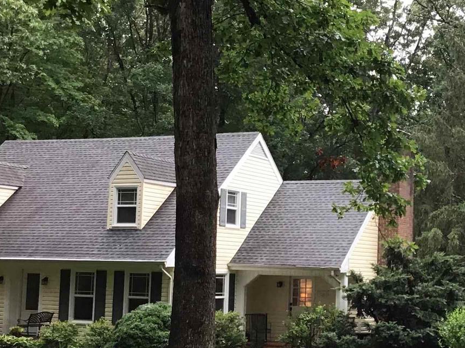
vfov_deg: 19.9
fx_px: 994
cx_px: 354
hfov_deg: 26.0
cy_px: 207
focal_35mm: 74
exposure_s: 1/30
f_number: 2.4
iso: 25
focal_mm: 3.3
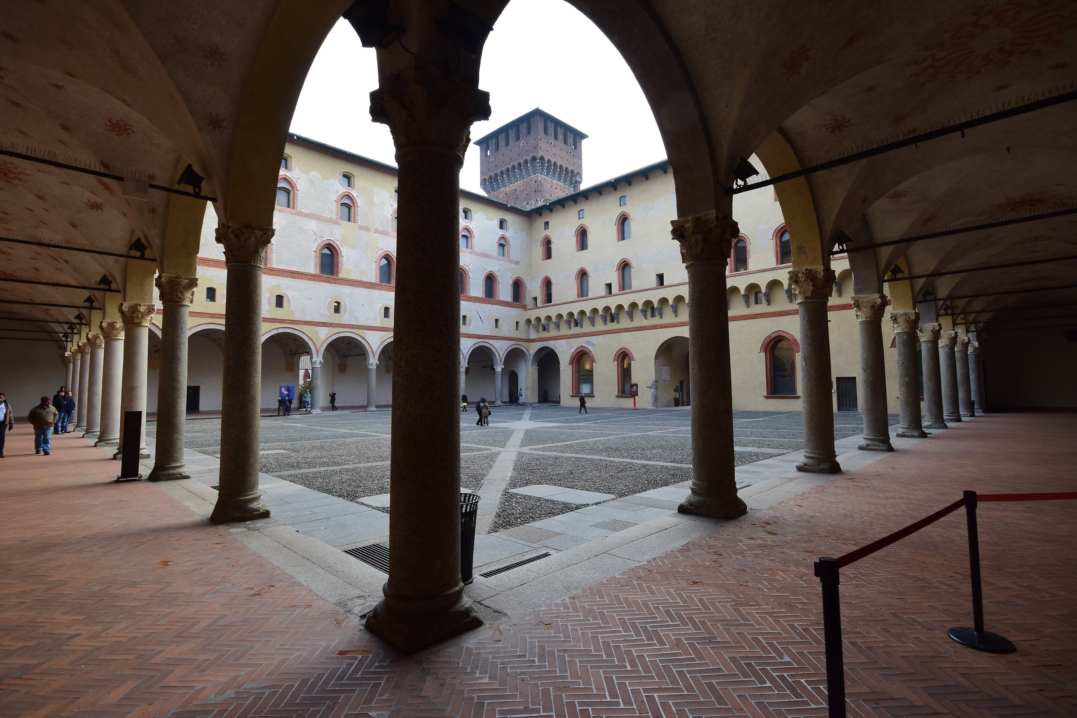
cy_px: 359
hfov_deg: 92.4
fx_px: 516
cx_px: 538
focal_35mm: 17
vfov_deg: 69.7
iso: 640
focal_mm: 11.5
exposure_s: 1/100
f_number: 11
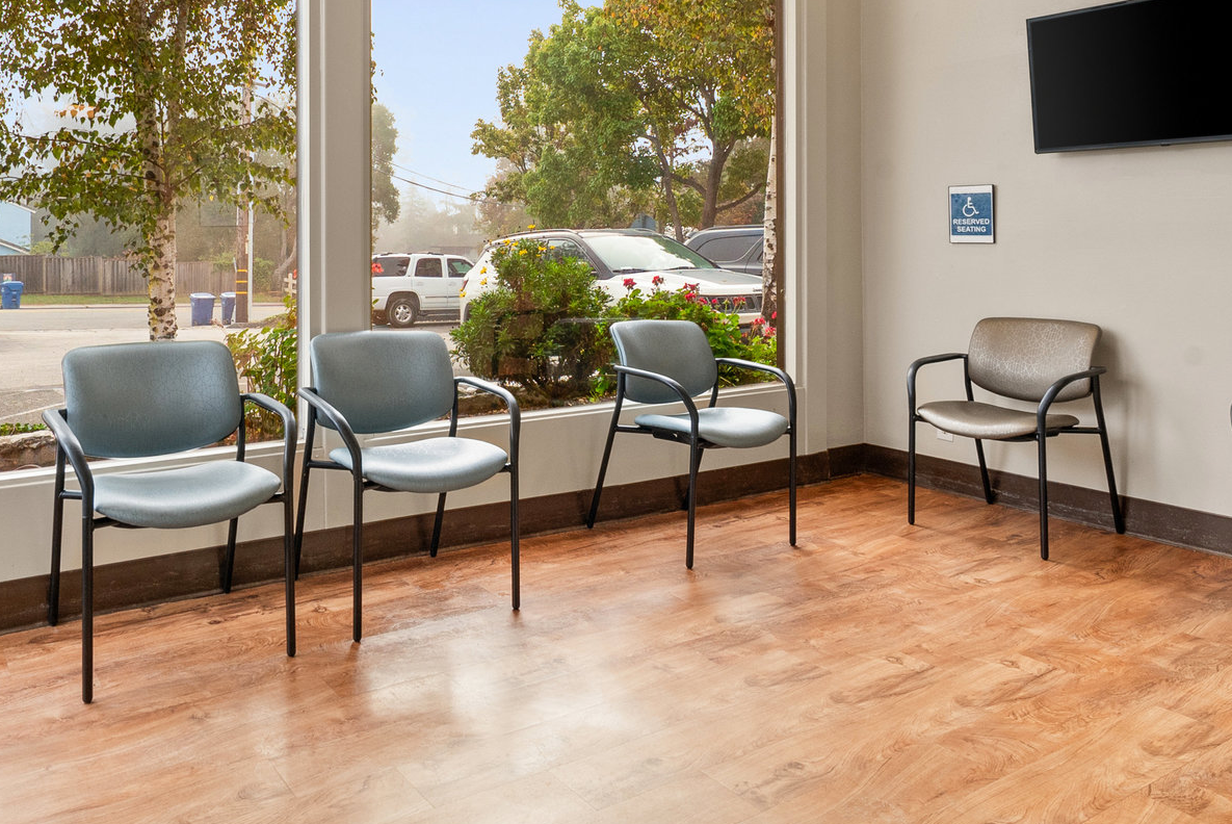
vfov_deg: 46.8
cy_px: 243
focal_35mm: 27
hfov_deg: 66.5
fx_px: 925
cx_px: 477
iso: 400
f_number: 9
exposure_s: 1/40
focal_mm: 16
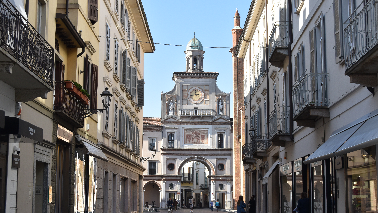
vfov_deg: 20.1
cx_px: 189
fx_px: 601
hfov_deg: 34.9
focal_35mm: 60
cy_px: 110
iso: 200
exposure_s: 1/250
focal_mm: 38
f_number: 8
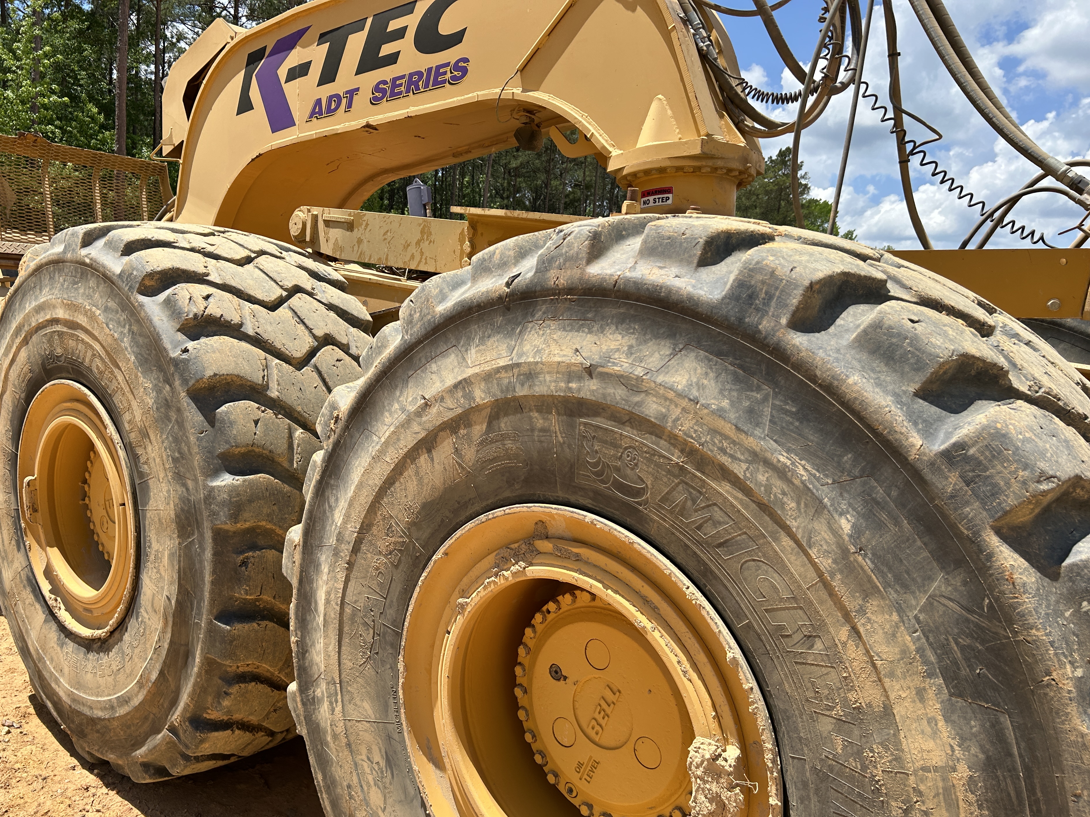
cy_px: 440
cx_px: 519
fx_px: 882
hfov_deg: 63.4
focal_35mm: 28
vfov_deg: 49.7
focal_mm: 5.7
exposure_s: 1/3704
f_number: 1.5
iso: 50
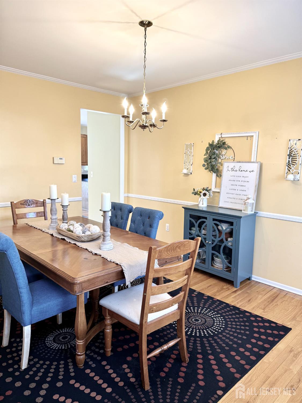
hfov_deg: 56.8
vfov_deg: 71.6
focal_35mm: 24
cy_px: 202
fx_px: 279
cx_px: 151
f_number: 1.78
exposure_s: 1/60
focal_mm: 6.76
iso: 125
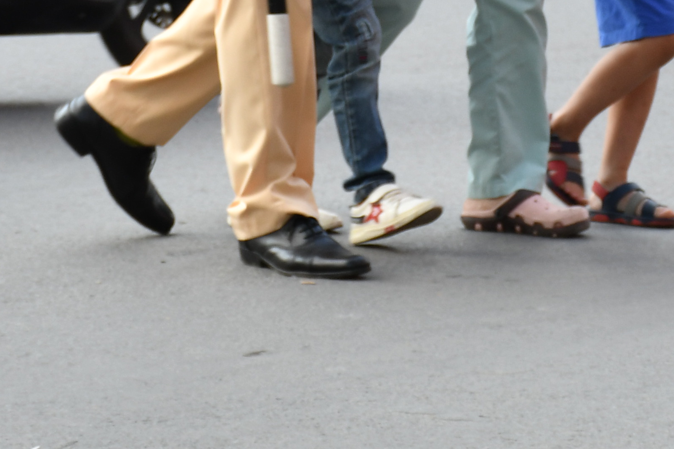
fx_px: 6833
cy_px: -207
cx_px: 385
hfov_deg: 5.6
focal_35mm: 365
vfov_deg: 3.8
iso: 250
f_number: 7.1
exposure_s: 1/200
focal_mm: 70
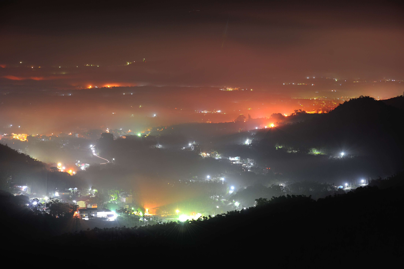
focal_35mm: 85
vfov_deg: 16.1
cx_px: 202
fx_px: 953
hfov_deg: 23.9
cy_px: 134
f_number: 5.6
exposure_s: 97
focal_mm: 85
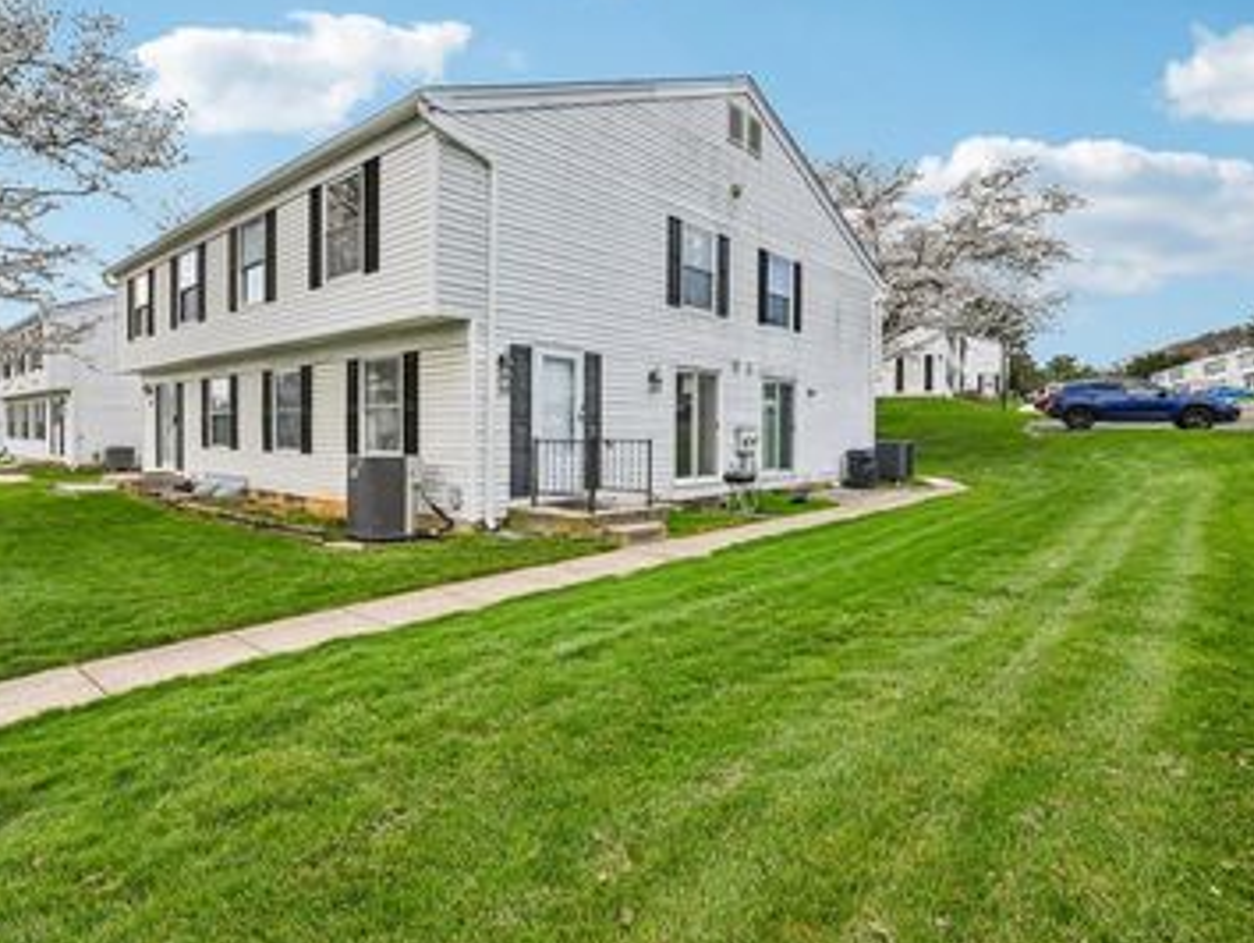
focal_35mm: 19
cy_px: 434
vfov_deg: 68.6
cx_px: 535
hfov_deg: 84.1
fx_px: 689
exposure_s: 1/250
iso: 100
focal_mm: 14
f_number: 8
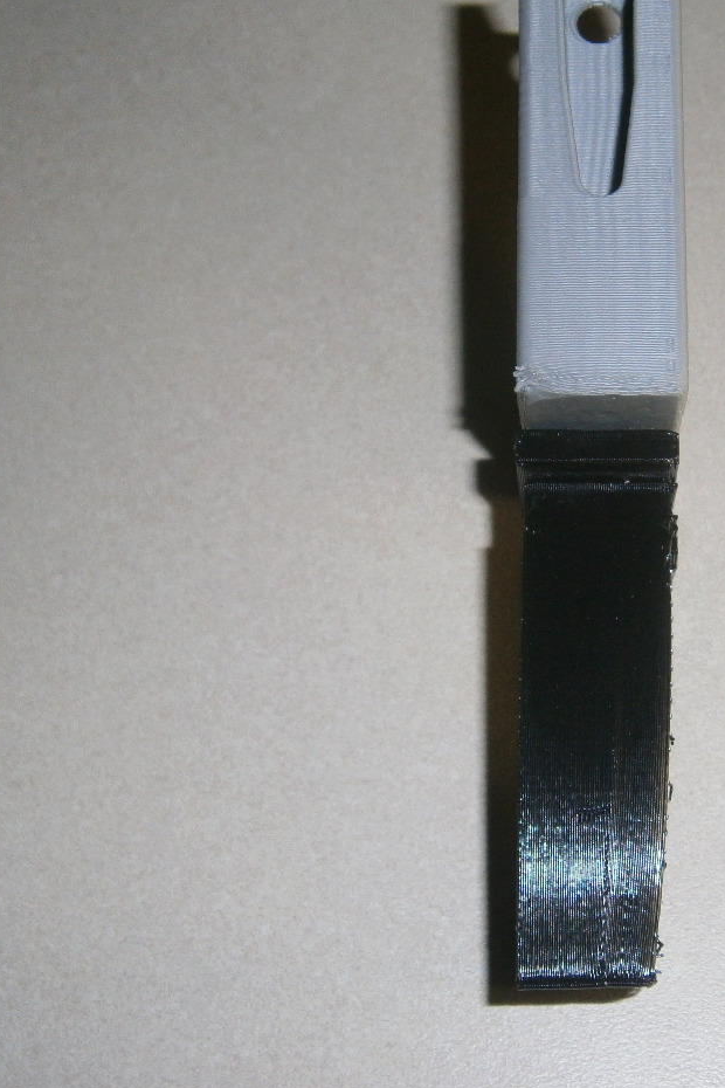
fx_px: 1752
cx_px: 605
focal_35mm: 58
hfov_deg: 23.0
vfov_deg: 34.5
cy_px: 490
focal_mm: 6.4
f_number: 3.1
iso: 125
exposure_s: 1/40
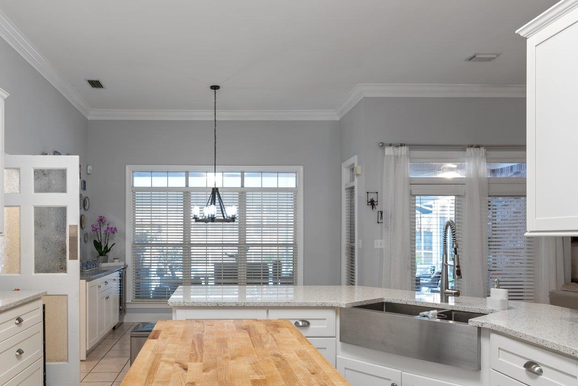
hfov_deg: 64.5
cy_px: 246
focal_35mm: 28
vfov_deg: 45.9
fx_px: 450
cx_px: 218
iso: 100
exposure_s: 2.5
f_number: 9
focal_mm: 17
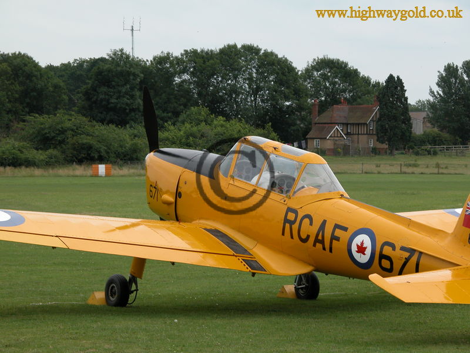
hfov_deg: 14.5
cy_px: 176
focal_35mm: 136
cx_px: 235
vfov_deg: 10.9
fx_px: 1847
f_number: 5.4
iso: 100
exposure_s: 1/390
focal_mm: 34.7
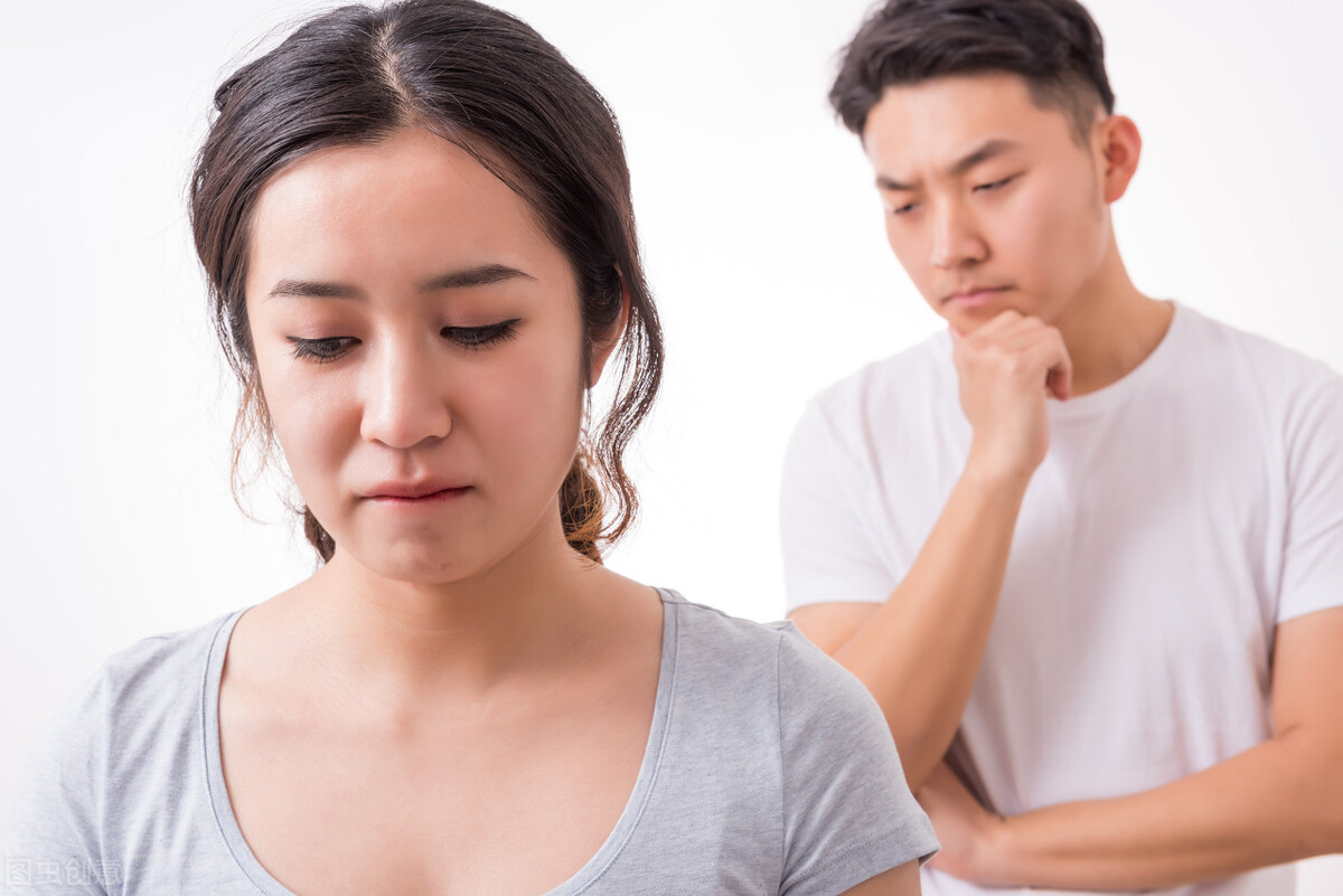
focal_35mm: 62
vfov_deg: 21.9
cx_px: 672
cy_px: 448
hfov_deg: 32.4
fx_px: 2314
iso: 160
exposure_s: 1/125
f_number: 10
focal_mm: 62
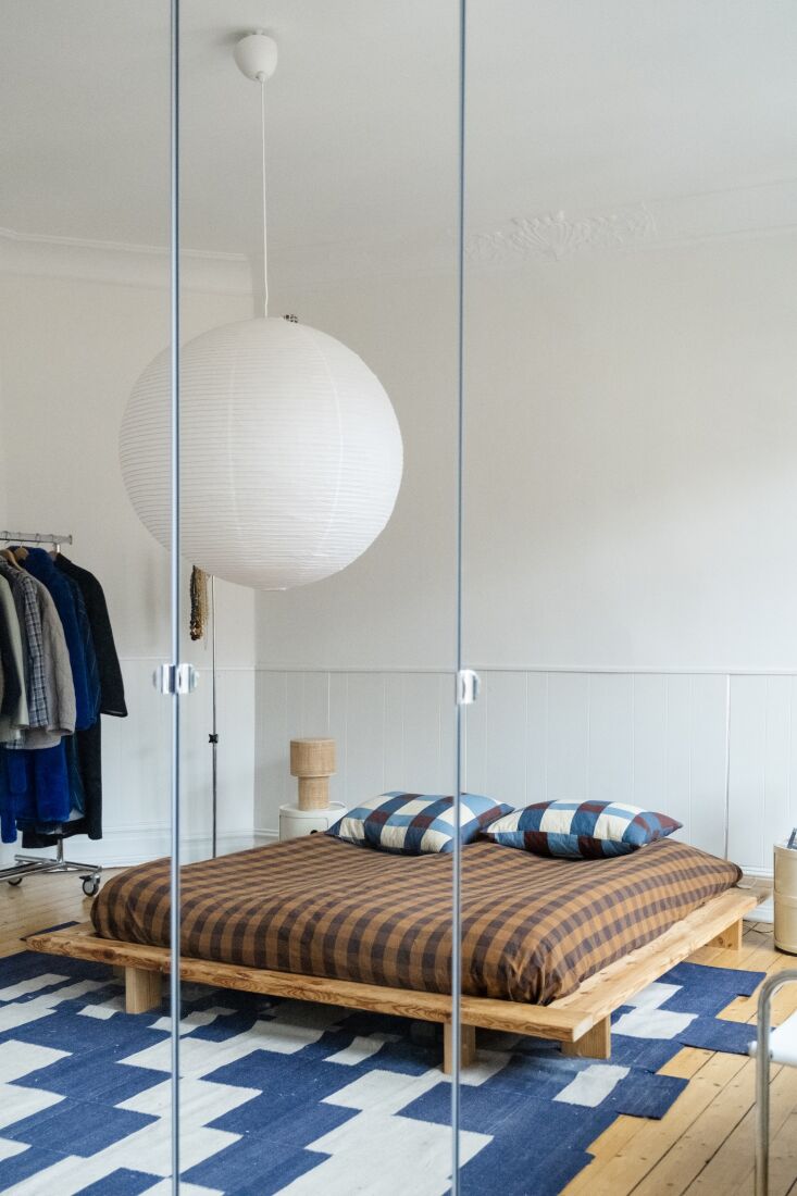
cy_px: 598
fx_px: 1229
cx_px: 398
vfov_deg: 51.9
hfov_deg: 35.9
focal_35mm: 37
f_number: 2.8
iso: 6400
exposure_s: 1/125
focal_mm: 24.9
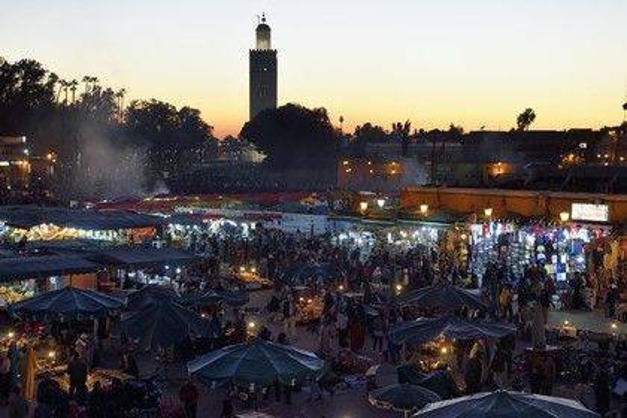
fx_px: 1219
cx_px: 314
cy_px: 209
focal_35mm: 70
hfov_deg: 28.8
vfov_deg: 19.5
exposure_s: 1/25
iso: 800
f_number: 6.3
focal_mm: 70
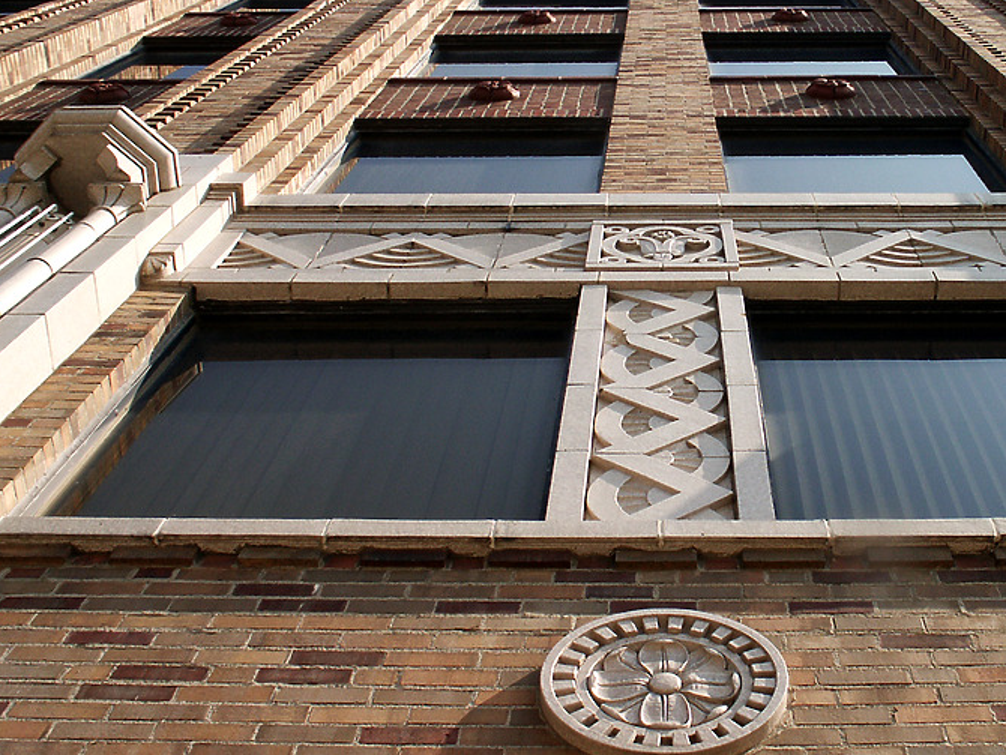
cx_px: 641
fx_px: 1366
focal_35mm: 47
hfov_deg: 40.1
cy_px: 305
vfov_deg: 30.8
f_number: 6.7
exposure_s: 1/180
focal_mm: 7.18
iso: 64
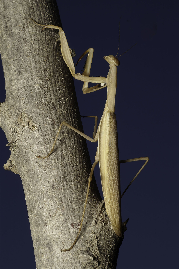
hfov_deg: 10.1
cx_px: 90
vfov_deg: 15.2
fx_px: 1009
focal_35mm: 135
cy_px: 134
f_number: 25
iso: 100
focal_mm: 90
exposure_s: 1/125
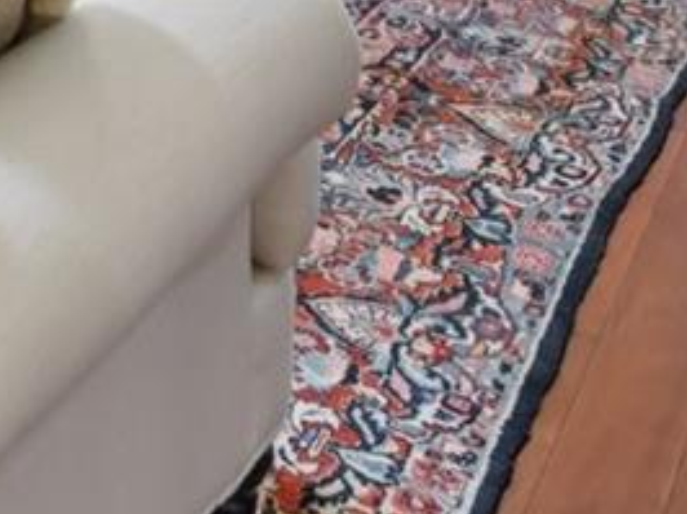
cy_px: -651
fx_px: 1606
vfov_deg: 13.9
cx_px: -509
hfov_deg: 19.1
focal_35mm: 81
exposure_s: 1/6
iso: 400
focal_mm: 14
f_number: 8
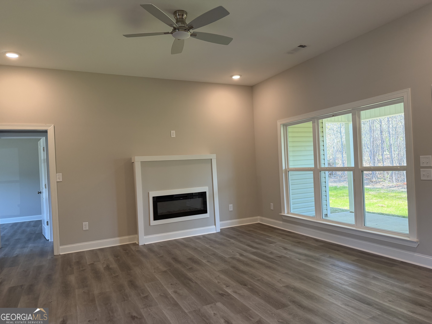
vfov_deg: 56.8
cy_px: 162
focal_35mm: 24
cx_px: 216
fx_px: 300
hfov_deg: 71.6
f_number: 1.78
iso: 200
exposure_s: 1/179
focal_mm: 6.76
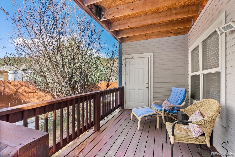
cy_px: 78
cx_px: 118
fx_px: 104
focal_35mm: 16
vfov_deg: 73.8
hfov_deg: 96.7
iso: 500
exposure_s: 1/20
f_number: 9
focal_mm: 16
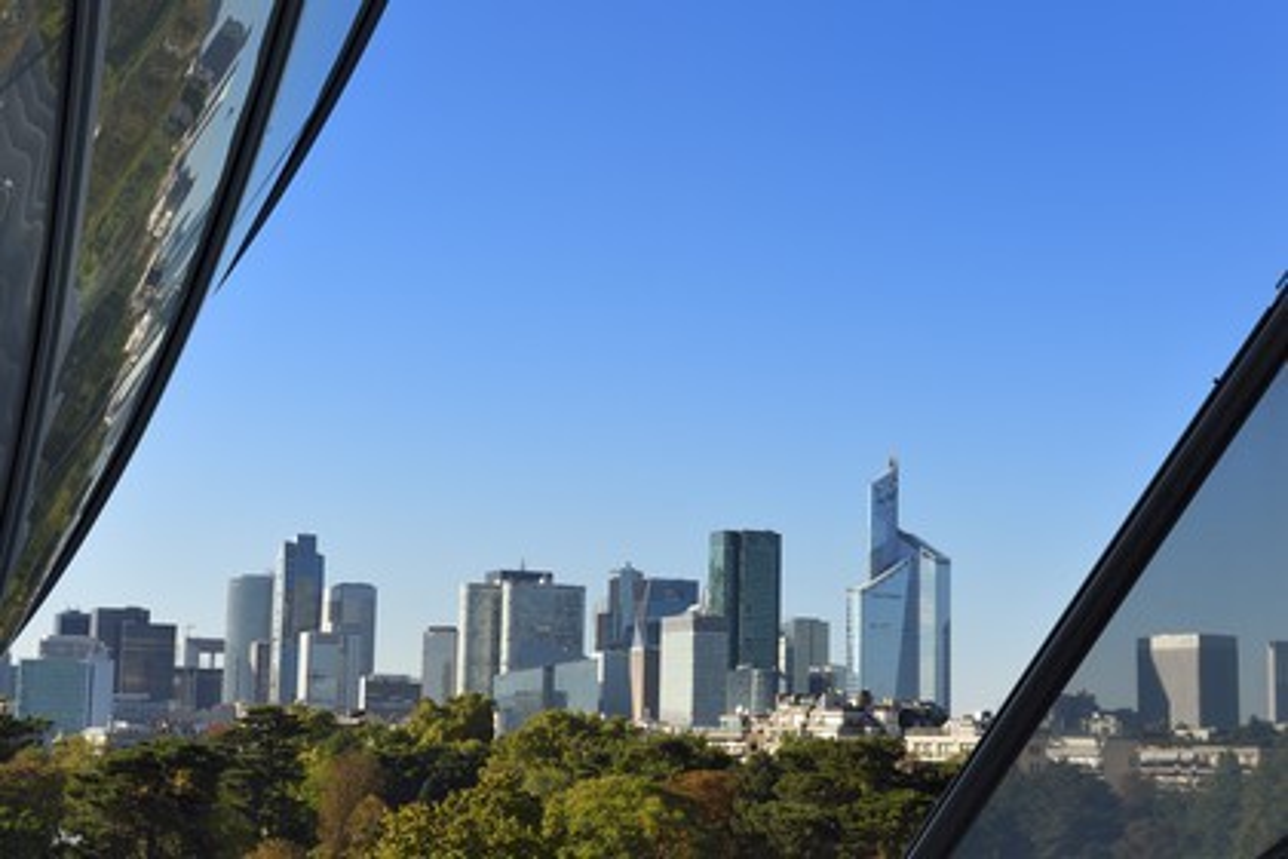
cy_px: 430
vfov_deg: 19.5
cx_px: 644
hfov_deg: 28.8
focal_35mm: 70
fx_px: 2504
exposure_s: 1/160
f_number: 14
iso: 200
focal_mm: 70
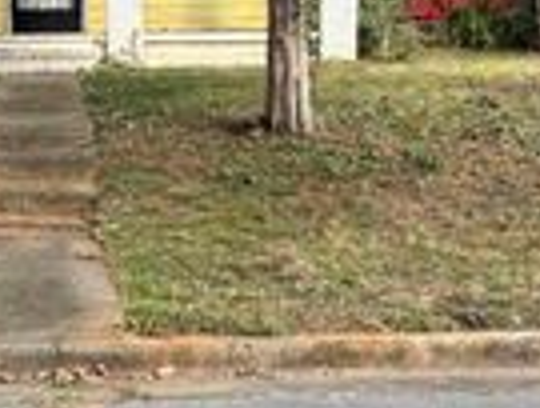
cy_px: 138
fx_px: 1502
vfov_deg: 15.4
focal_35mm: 96
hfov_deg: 20.1
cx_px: 80
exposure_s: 1/732
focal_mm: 5.96
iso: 50
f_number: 1.6
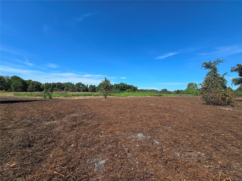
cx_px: 121
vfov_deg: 89.9
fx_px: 91
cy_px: 90
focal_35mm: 13
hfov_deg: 106.2
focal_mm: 2.2
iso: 50
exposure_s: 1/2038
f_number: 2.2
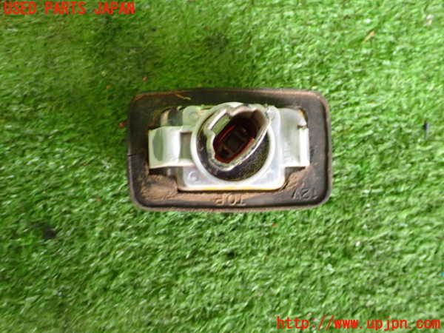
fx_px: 526
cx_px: 222
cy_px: 166
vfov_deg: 35.1
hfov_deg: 45.8
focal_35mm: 41
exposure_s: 1/30
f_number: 2.8
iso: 800
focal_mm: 7.31
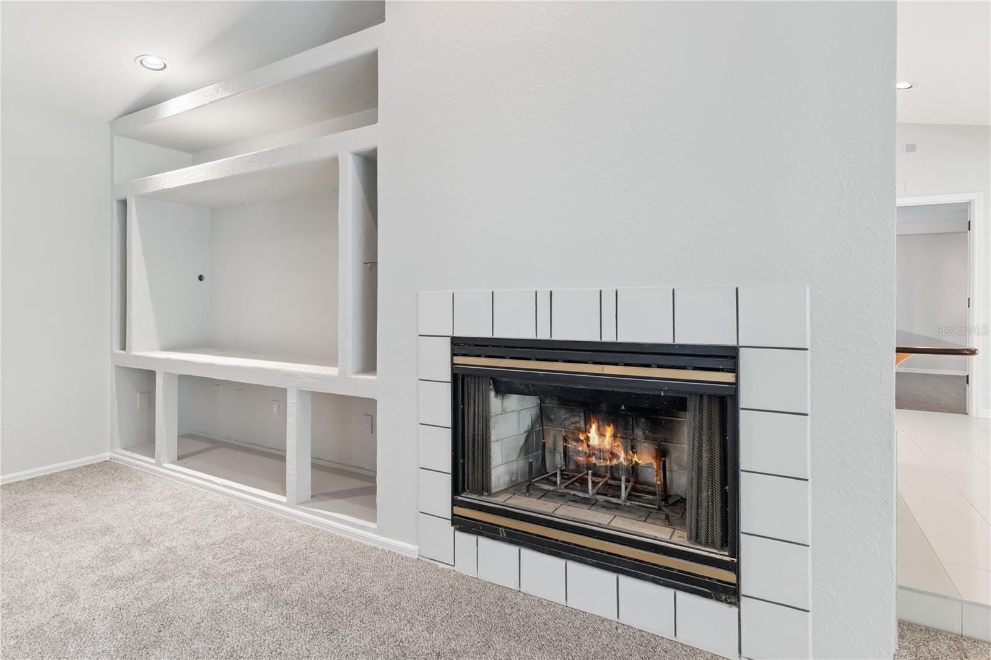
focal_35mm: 17
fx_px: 468
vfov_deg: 70.4
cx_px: 496
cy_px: 330
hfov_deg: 93.3
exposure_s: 1/8
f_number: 2.8
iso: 100
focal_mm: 11.9
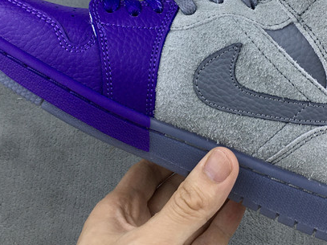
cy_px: 47
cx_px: 204
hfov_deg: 33.6
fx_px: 538
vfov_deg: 25.2
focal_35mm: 57
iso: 32
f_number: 2.2
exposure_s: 1/100
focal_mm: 4.15
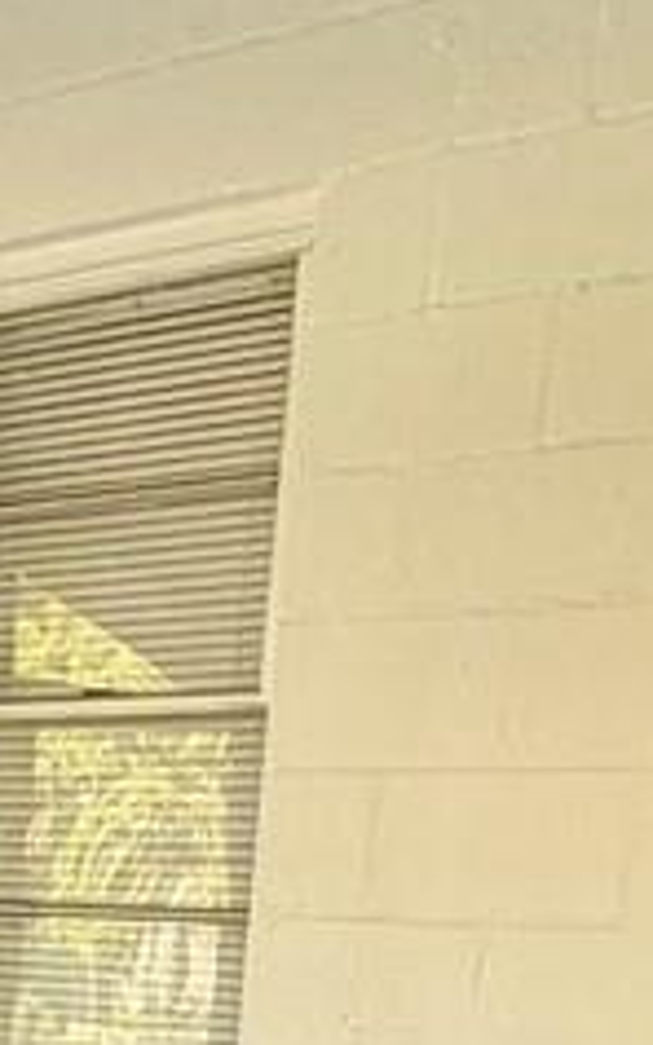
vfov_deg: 18.8
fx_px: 2849
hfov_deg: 11.9
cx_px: -569
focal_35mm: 100
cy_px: 1473
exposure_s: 1/121
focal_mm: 2.22
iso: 100
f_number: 2.2
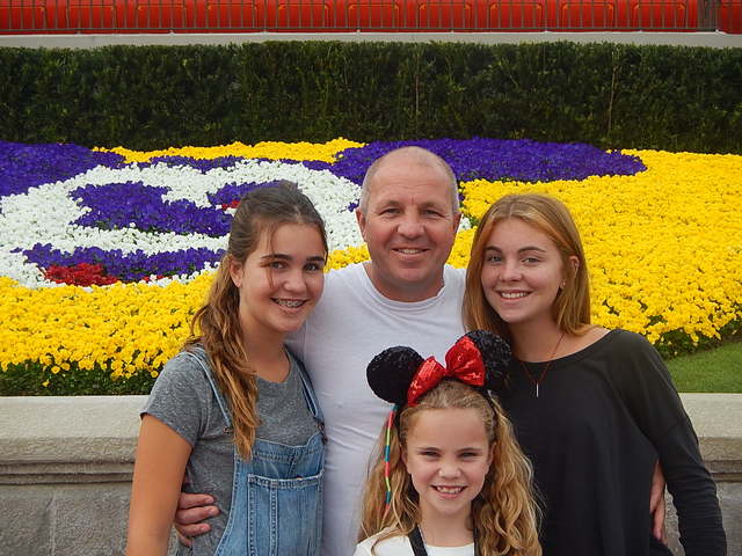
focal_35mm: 60
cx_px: 371
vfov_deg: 24.4
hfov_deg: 32.2
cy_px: 278
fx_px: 1286
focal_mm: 10.8
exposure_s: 1/250
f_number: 4.2
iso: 125
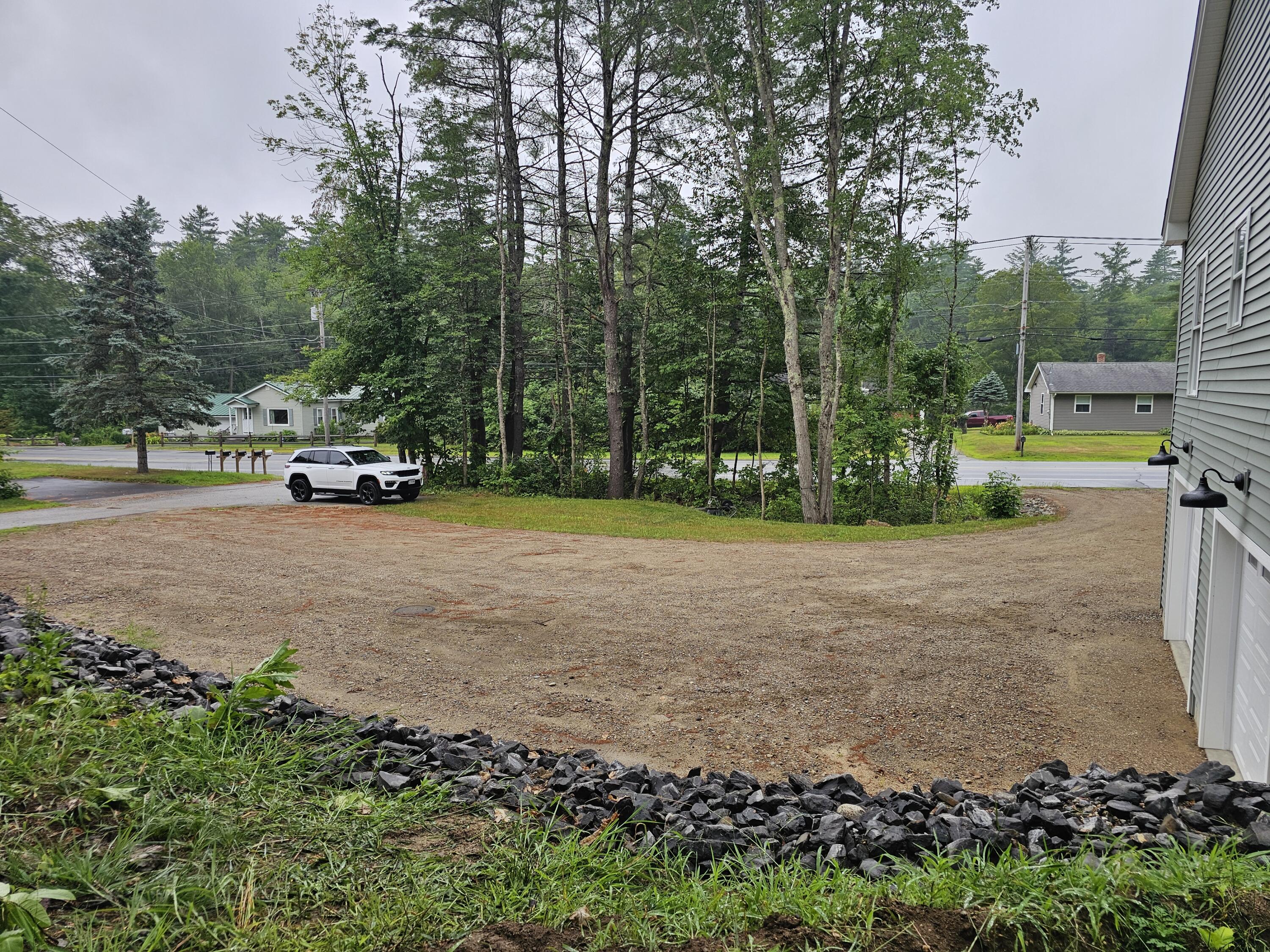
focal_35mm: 23
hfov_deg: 73.9
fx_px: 844
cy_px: 476
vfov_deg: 58.9
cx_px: 635
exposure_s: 1/120
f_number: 1.7
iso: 20
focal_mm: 6.3
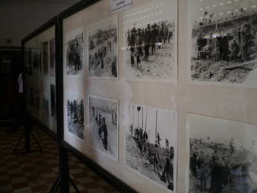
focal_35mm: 40
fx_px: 297
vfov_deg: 36.0
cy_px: 96
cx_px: 128
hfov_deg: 46.8
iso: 160
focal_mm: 20
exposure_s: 1/100
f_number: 1.7
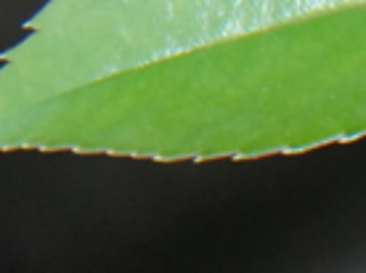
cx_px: 793
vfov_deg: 0.6
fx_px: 26598
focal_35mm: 2520
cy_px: 512
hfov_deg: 0.8
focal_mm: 300
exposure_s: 1/200
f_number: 11
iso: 800
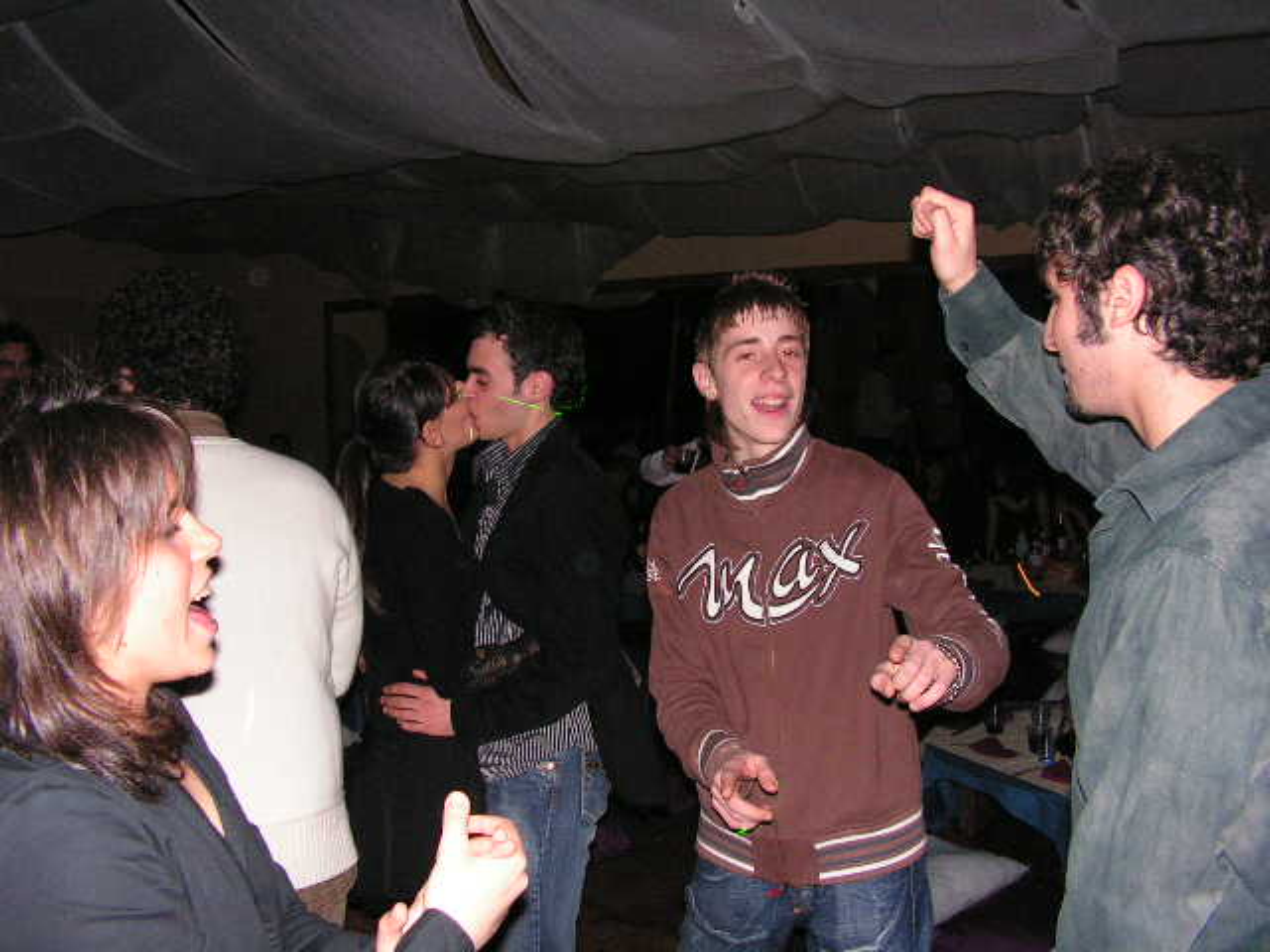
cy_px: 476
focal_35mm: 36
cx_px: 635
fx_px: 1321
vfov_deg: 39.7
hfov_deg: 51.4
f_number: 3.2
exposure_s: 1/40
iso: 200
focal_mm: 6
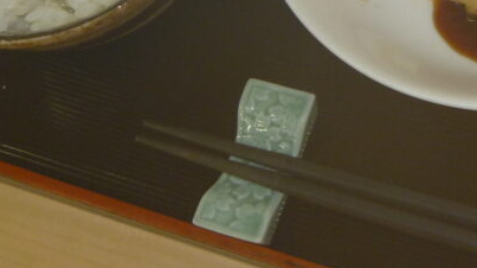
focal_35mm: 97
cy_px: -59
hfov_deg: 20.7
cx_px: 562
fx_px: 1226
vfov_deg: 12.2
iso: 125
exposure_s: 1/30
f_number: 3.5
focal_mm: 6.3
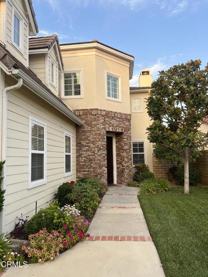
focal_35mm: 26
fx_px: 208
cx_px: 104
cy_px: 138
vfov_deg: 67.3
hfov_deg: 53.1
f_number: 1.5
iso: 50
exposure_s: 1/407
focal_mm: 5.7
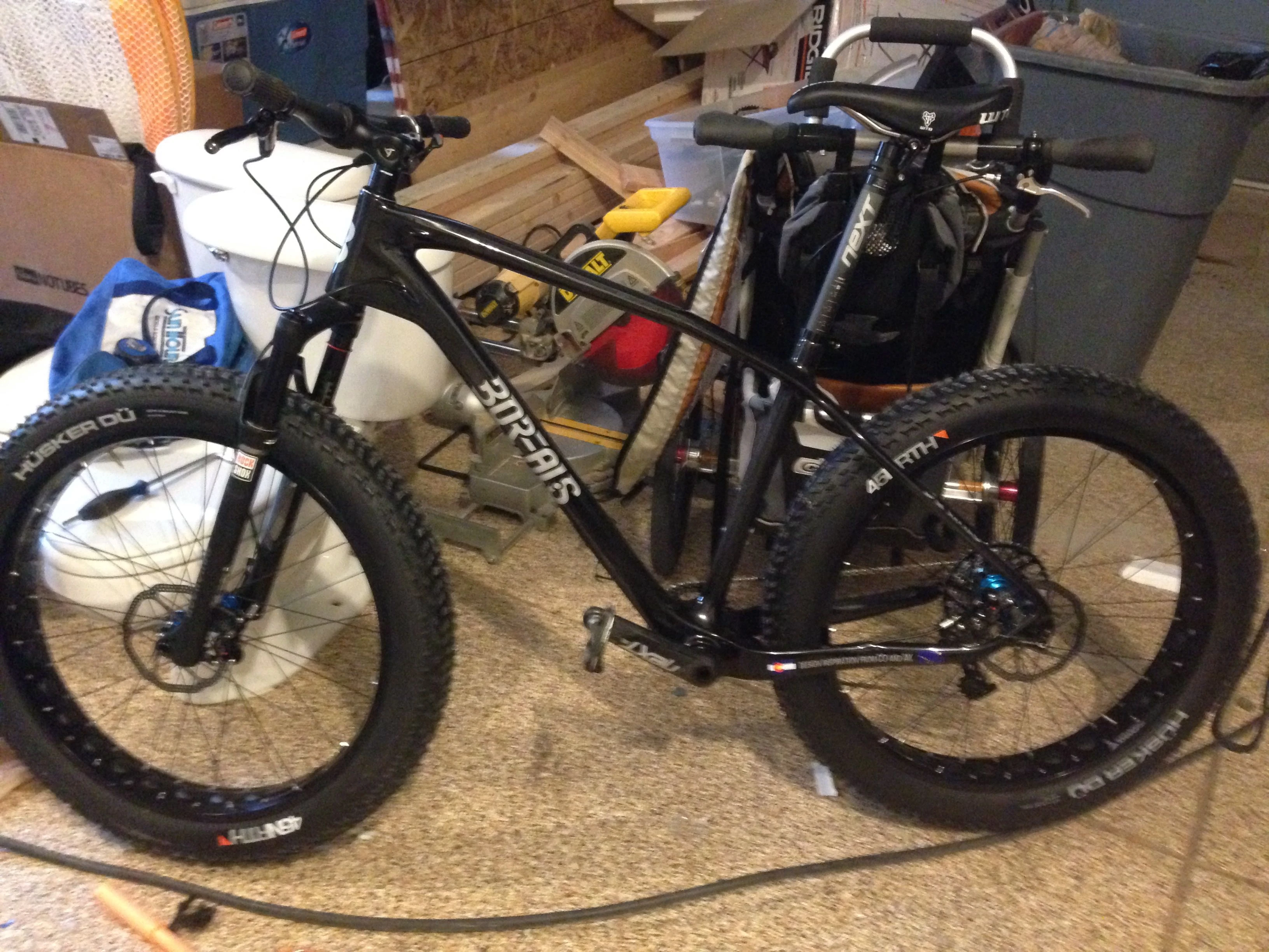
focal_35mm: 33
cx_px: 634
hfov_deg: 55.4
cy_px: 476
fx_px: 1210
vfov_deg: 42.9
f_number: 2.4
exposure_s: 1/15
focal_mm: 4.12
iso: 800
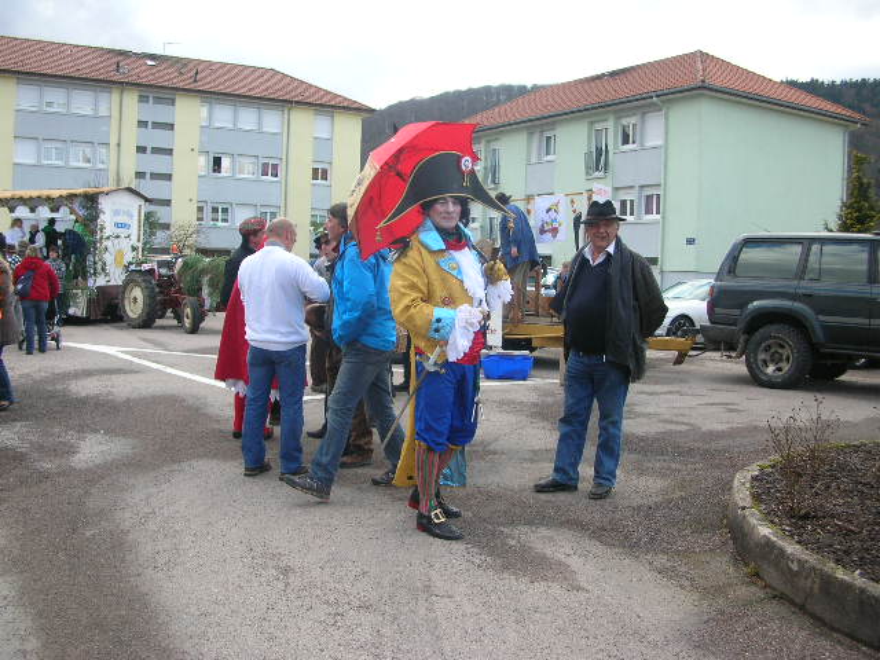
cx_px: 440
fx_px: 890
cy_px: 330
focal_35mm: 35
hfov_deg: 52.6
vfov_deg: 40.7
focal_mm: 5.8
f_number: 2.8
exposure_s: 1/233
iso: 50
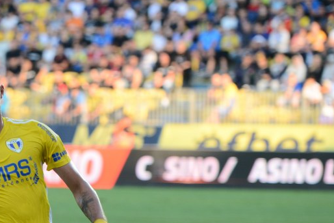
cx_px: -66
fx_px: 3118
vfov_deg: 4.1
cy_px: 249
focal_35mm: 336
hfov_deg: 6.1
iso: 320
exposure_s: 1/500
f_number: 3.2
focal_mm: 135
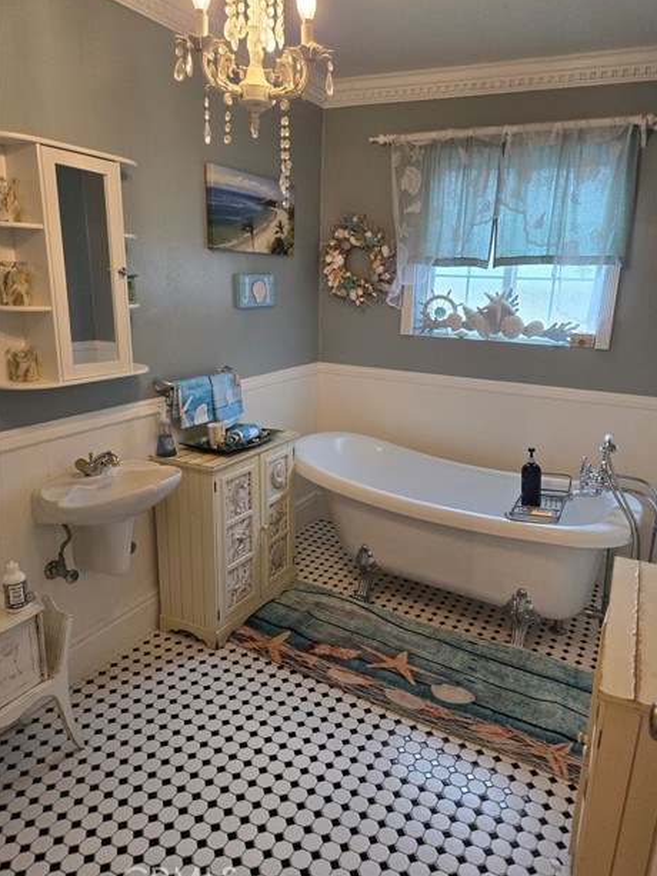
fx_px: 607
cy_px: 443
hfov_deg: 56.8
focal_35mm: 24
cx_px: 340
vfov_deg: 71.6
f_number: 1.8
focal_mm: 5.4
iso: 200
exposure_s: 1/120
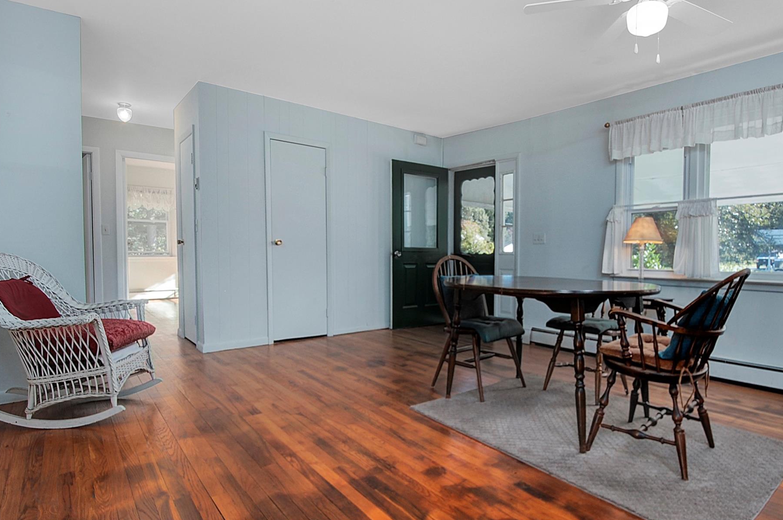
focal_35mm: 17
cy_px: 273
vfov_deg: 70.3
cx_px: 424
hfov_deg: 93.1
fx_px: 369
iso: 200
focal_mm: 10
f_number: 14
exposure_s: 1/20
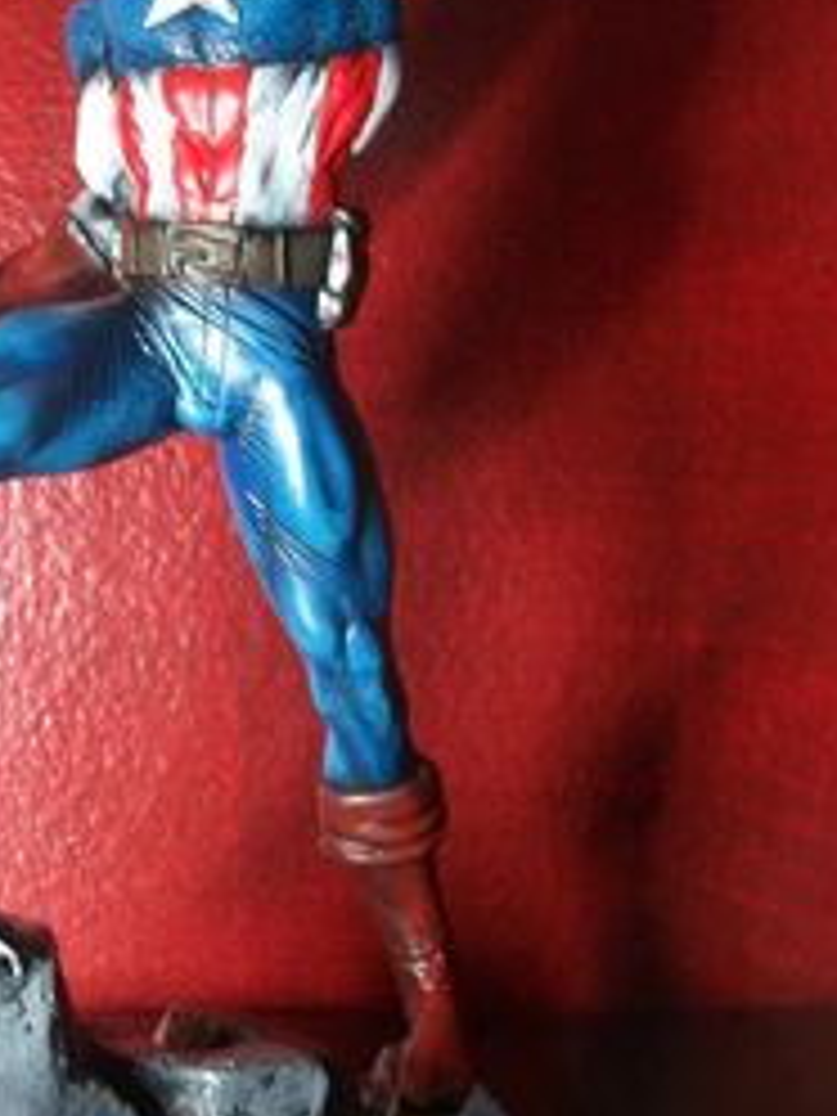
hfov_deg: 23.4
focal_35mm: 62
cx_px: 184
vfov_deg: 31.0
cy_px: 400
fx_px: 1999
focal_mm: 5.7
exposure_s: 1/13
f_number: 2.9
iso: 160
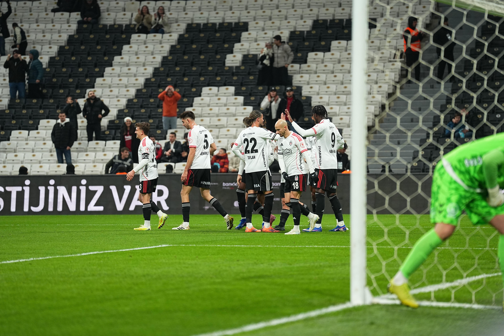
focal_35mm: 200
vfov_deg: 6.9
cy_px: 168
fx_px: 2800
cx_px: 252
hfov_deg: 10.3
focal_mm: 200
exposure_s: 1/2000
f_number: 2.8
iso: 2000
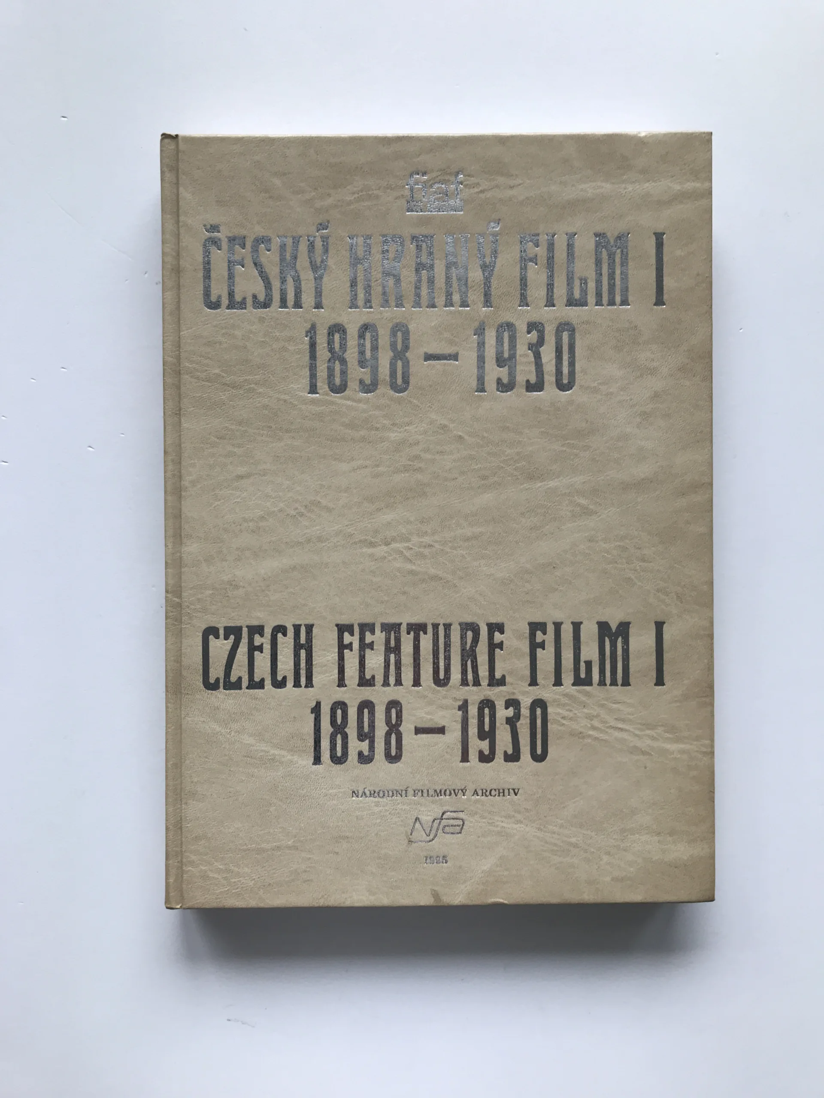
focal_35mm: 28
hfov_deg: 49.7
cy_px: 549
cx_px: 412
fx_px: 889
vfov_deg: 63.4
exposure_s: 1/100
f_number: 1.8
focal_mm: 3.99
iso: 32
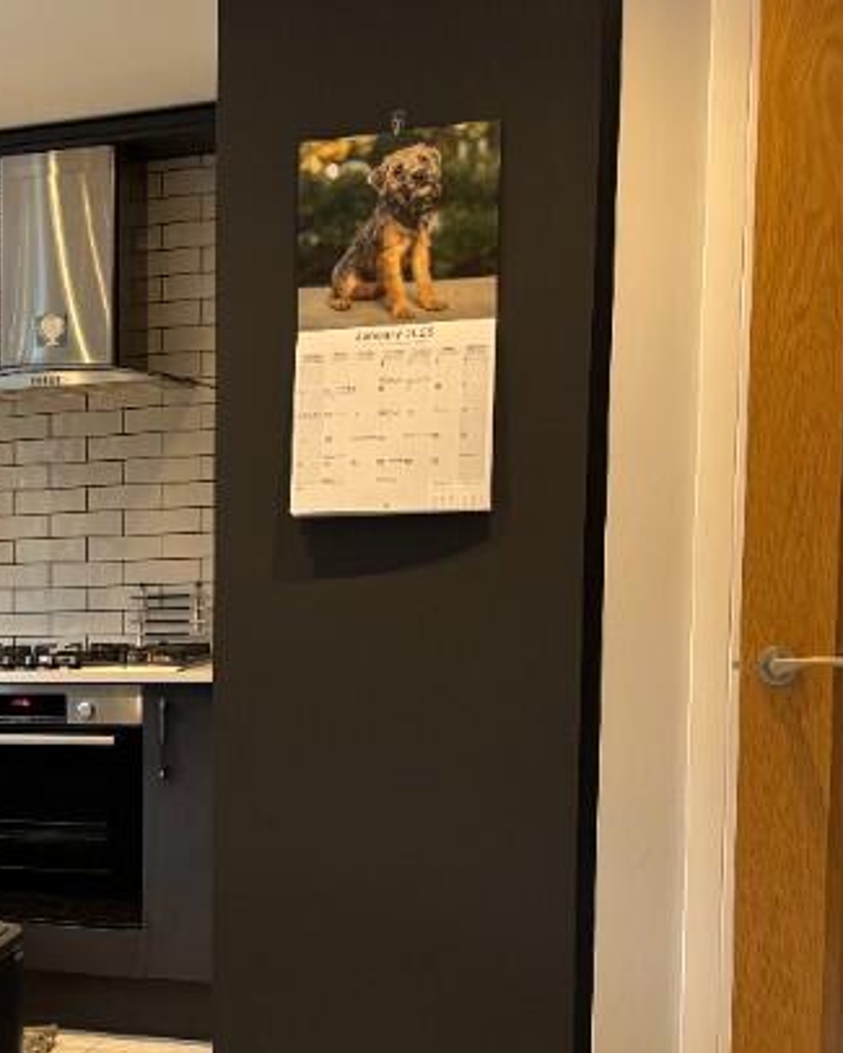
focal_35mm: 64
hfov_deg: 21.2
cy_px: 786
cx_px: -309
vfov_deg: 29.1
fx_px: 1995
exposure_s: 1/50
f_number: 1.6
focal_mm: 5.96
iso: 100
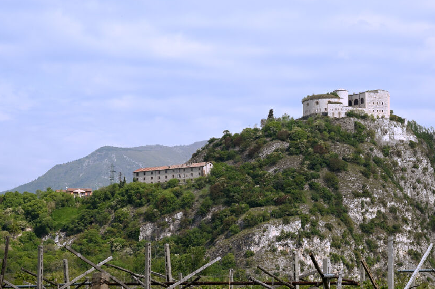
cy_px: 169
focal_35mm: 109
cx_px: 293
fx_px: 1316
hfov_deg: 18.7
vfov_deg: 12.6
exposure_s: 1/500
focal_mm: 50
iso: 100
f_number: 6.3
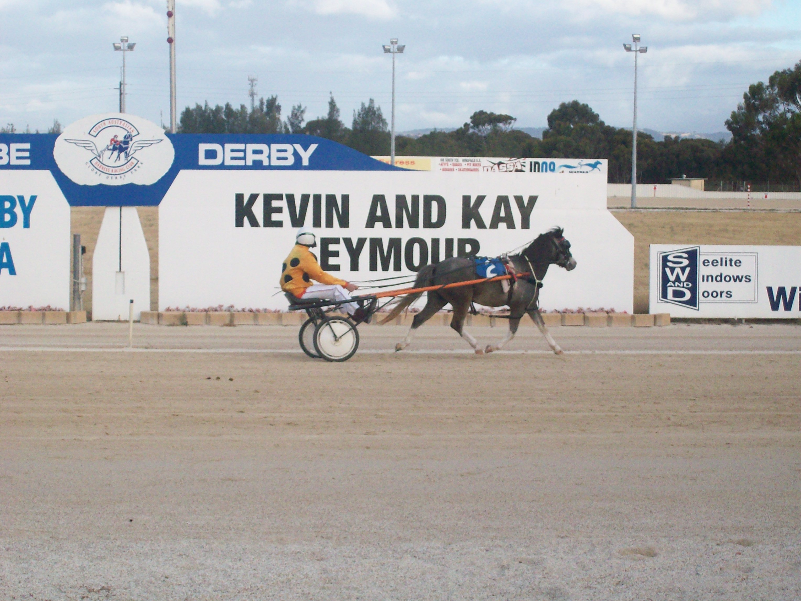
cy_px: 300
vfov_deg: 17.0
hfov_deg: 22.5
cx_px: 400
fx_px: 2013
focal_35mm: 87
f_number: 4.3
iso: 200
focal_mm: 14.3
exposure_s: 1/1089
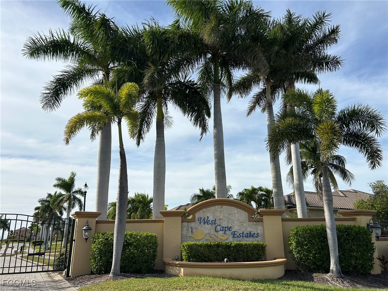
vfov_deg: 53.1
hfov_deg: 67.3
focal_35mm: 26
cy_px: 146
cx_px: 194
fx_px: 291
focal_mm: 5.7
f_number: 1.5
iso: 50
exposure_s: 1/5882
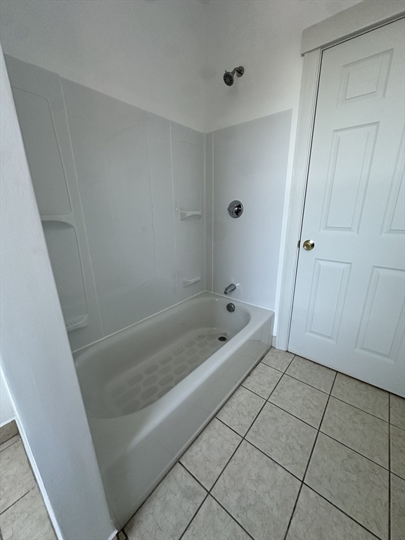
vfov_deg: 102.1
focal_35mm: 14
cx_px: 202
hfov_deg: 85.7
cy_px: 270
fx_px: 218
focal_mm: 2.22
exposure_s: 1/60
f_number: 2.2
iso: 200
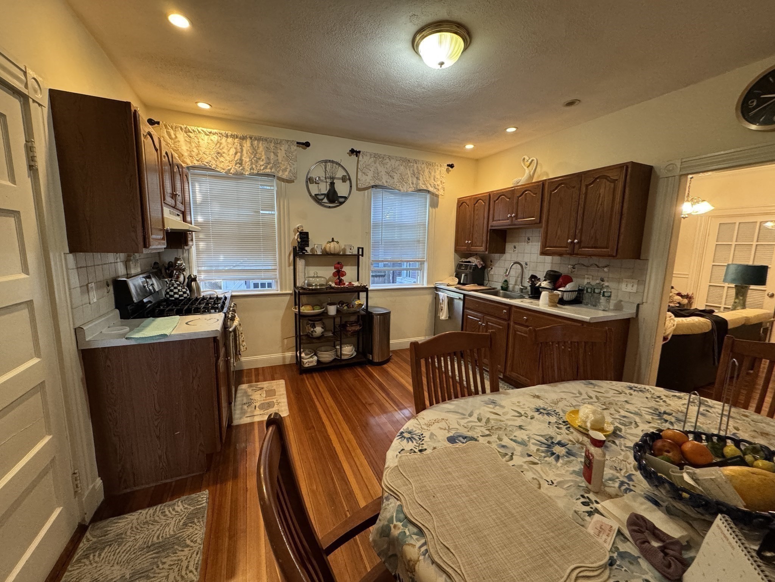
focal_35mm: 14
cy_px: 291
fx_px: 313
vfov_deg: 85.7
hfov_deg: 102.1
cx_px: 388
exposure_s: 1/60
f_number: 2.2
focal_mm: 2.22
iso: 640
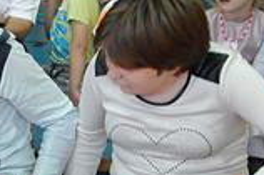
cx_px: -346
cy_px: 84
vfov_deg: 6.5
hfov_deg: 9.0
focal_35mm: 210
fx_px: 1538
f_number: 5.6
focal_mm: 26
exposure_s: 1/100
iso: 3200
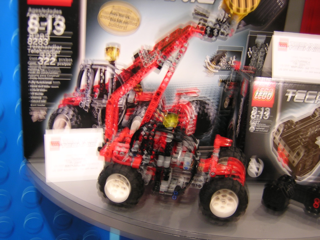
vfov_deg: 36.0
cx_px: 160
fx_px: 370
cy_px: 120
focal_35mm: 40
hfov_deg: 46.8
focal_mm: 5.2
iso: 100
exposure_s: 1/3.6
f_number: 2.7
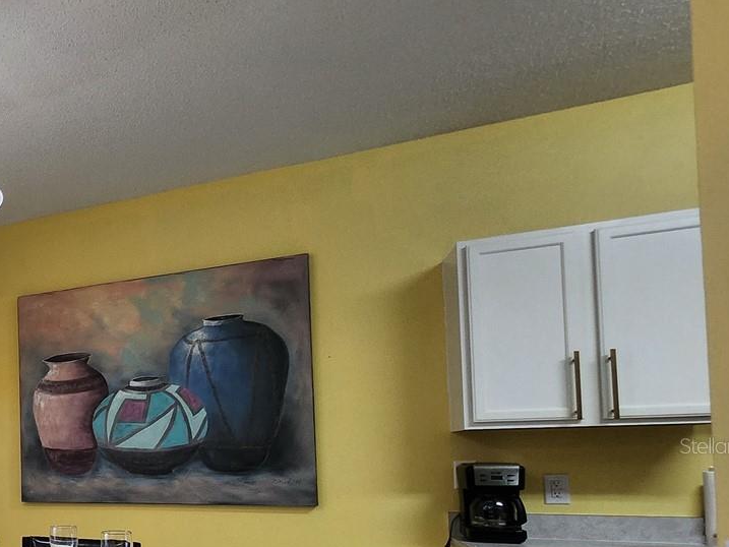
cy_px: 445
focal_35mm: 29
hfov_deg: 47.9
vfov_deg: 45.5
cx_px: -38
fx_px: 611
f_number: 2.2
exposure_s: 1/60
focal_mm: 1.74
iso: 125
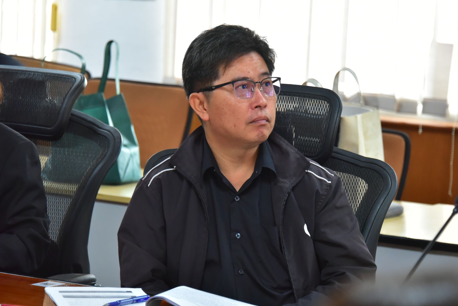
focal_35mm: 175
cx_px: 233
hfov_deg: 11.7
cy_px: 157
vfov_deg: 7.9
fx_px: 2227
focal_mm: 170
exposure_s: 1/160
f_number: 6.3
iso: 6400
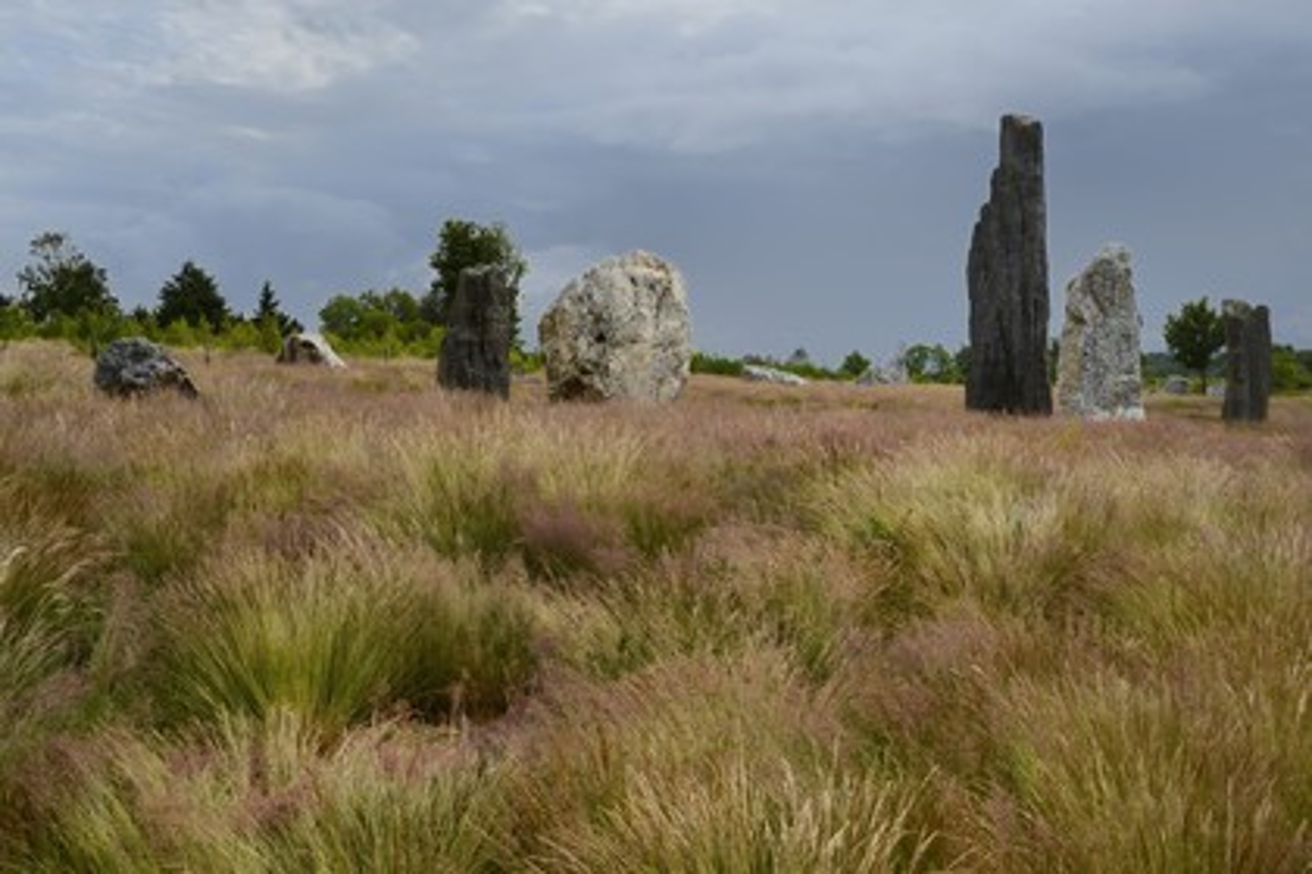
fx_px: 1312
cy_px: 437
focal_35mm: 36
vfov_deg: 36.9
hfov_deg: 53.1
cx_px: 656
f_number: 13
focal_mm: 36
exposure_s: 1/200
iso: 200
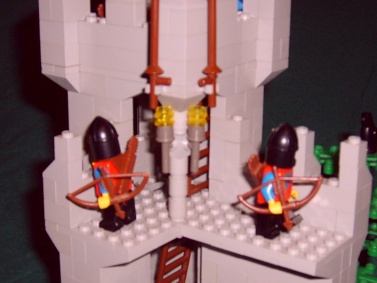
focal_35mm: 35
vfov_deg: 40.7
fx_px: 381
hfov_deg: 52.6
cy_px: 142
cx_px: 188
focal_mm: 5.8
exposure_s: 1/45
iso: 100
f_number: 2.8
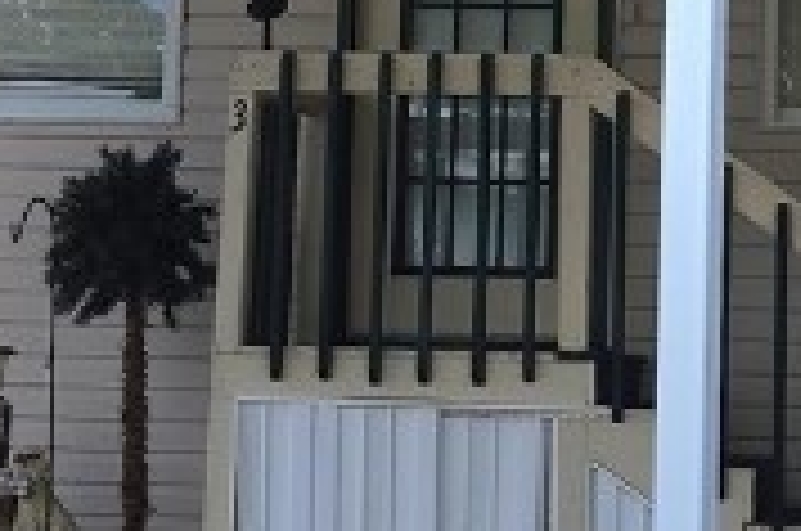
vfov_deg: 9.8
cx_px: 626
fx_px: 3065
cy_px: 40
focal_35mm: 138
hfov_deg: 14.8
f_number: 1.8
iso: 12
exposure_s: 1/588
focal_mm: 6.4
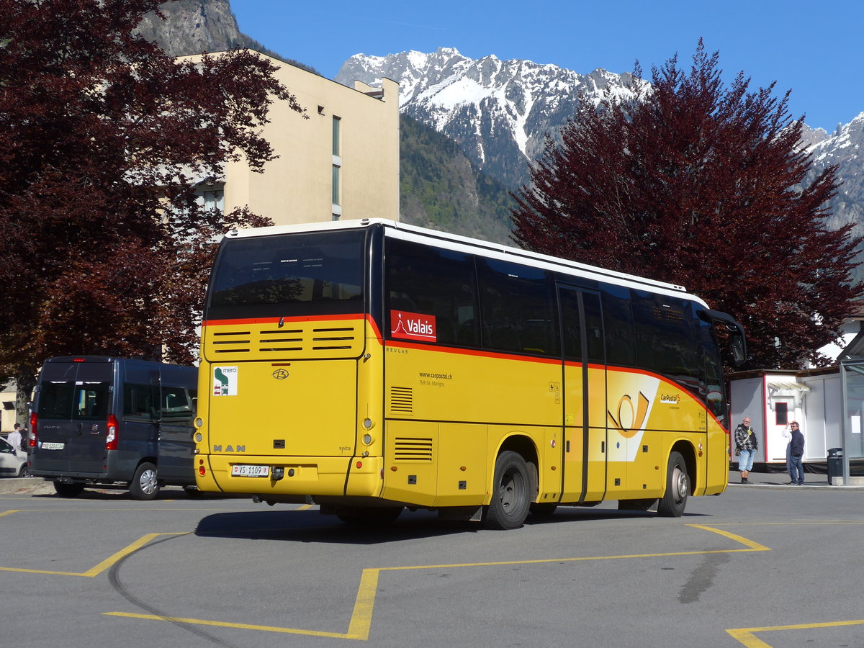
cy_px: 324
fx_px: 1647
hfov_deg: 29.4
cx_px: 432
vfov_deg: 22.3
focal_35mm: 66
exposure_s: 1/1000
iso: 80
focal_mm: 13.4
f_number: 3.9
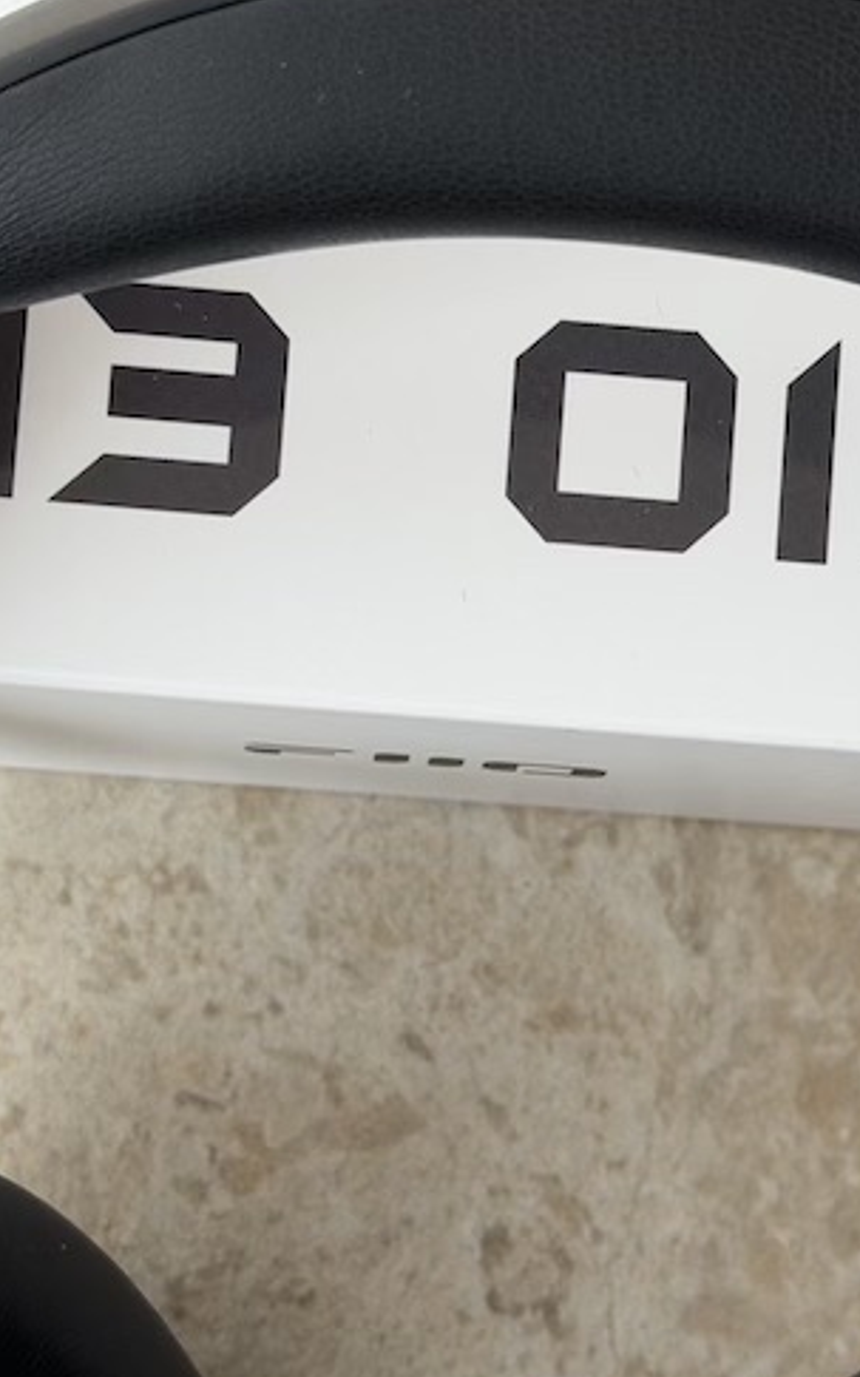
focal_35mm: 84
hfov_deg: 15.5
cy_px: 727
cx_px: 562
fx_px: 3151
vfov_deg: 24.6
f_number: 1.78
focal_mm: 6.76
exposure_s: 1/885
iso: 64
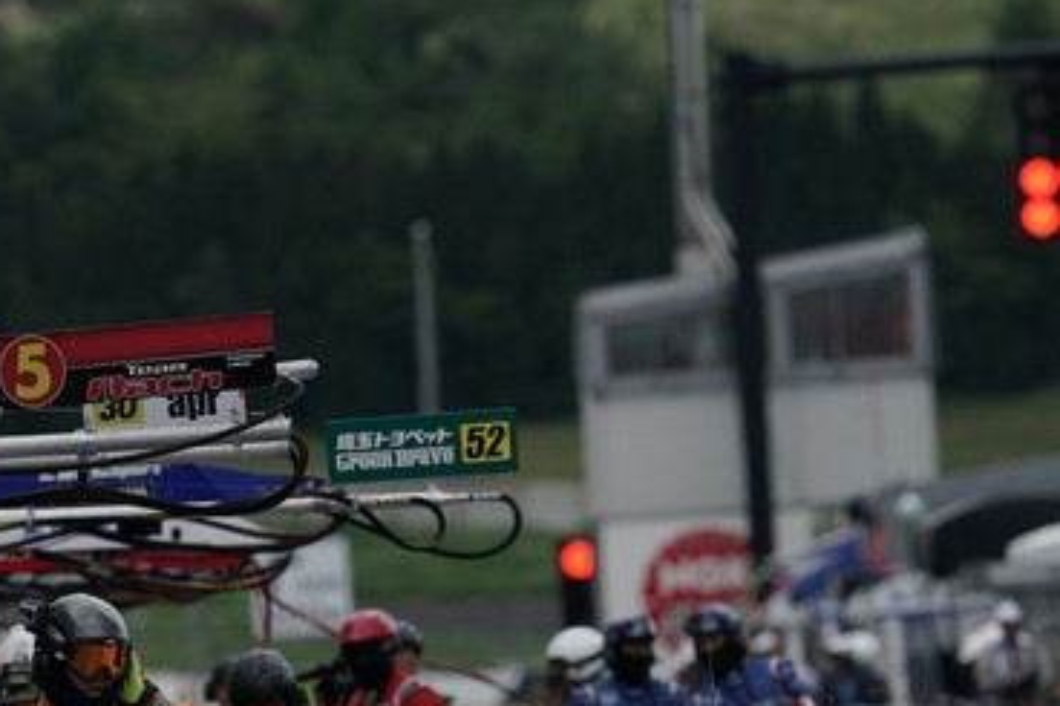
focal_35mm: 936
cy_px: 637
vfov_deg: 1.5
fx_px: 27546
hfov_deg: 2.2
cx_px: 262
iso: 200
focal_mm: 478
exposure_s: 1/400
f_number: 7.1
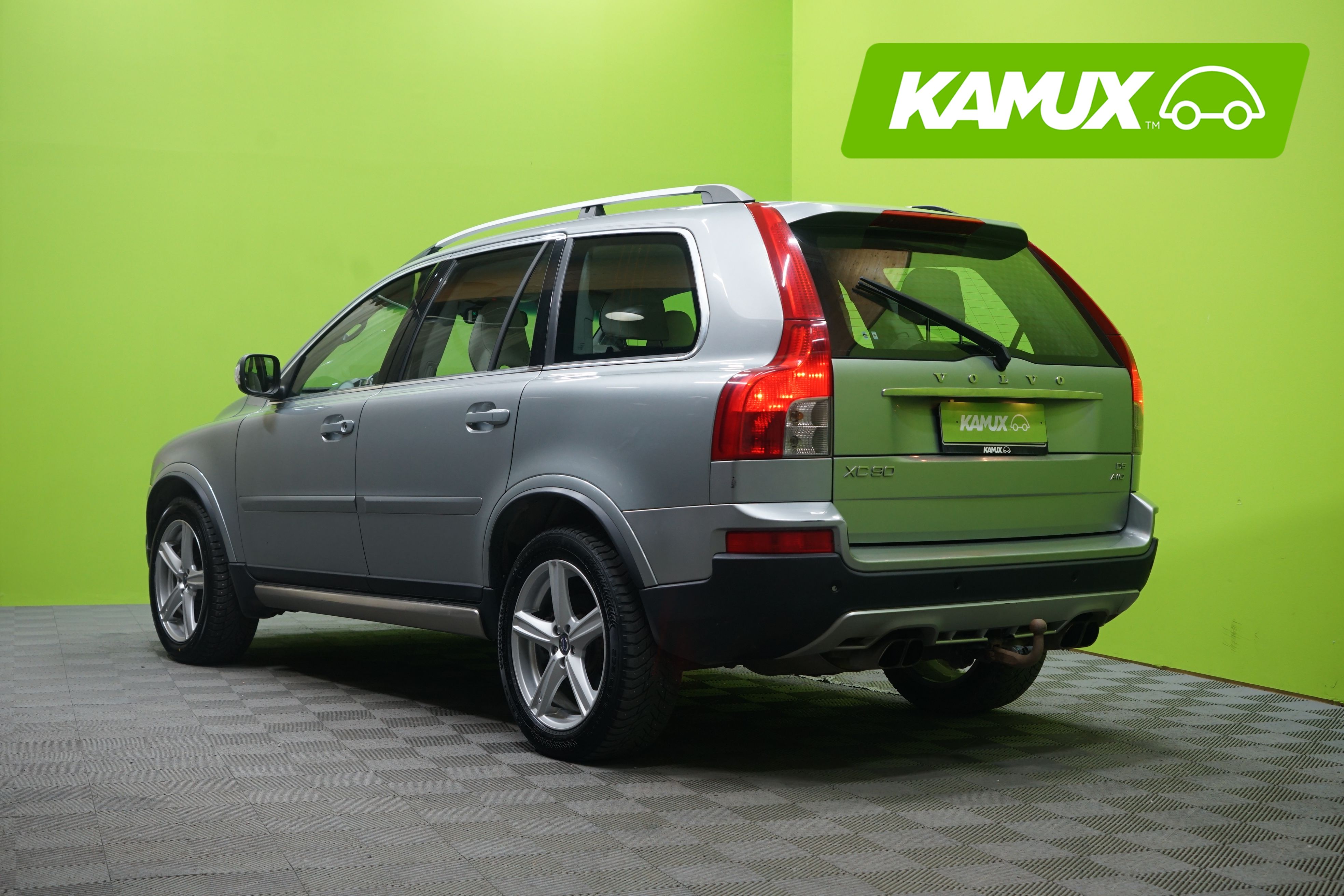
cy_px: 448
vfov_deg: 27.5
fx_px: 1829
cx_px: 672
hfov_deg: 40.3
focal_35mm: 49
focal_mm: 49
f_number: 5.6
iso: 800
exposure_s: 1/25
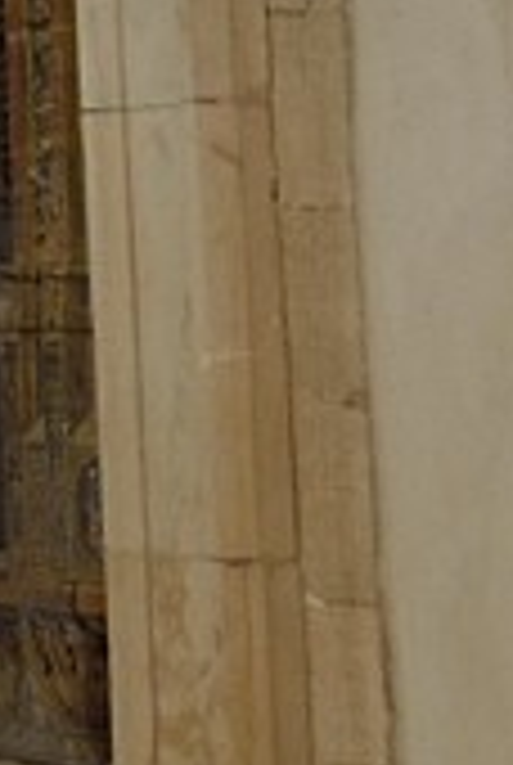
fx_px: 6194
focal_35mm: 291
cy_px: -608
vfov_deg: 6.9
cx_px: -2700
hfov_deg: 3.9
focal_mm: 31
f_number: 6.3
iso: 800
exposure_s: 1/30
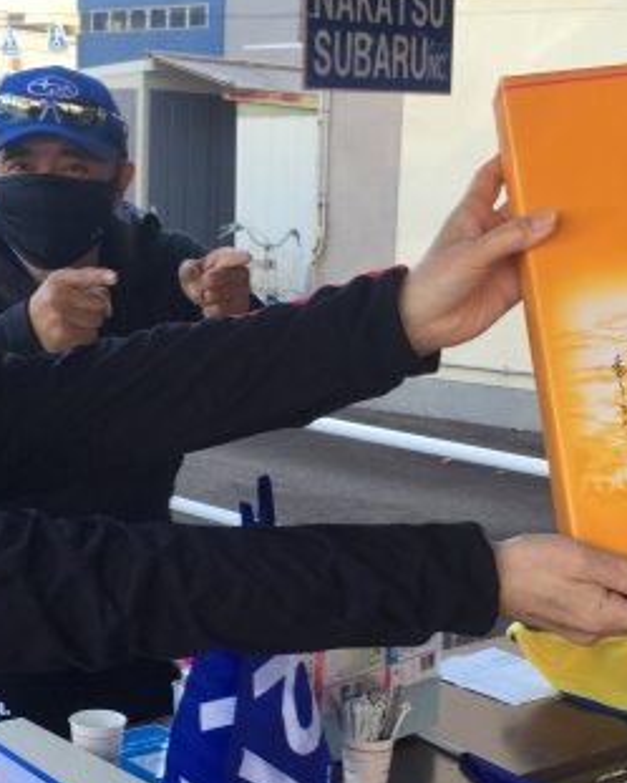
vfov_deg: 28.1
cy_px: 529
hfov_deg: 22.8
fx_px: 1553
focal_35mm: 67
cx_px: 259
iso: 32
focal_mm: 4.15
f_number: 2.2
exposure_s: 1/177
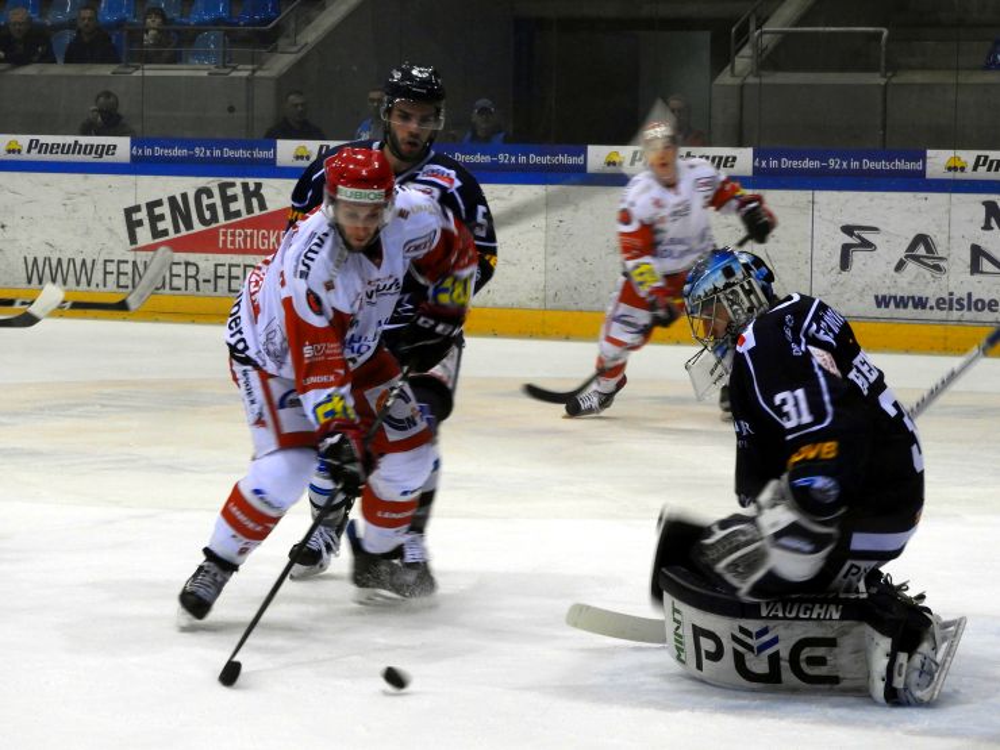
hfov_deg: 14.6
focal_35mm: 135
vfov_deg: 11.0
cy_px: 375
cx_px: 500
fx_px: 3900
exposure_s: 1/100
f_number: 5
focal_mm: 24.2
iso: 400
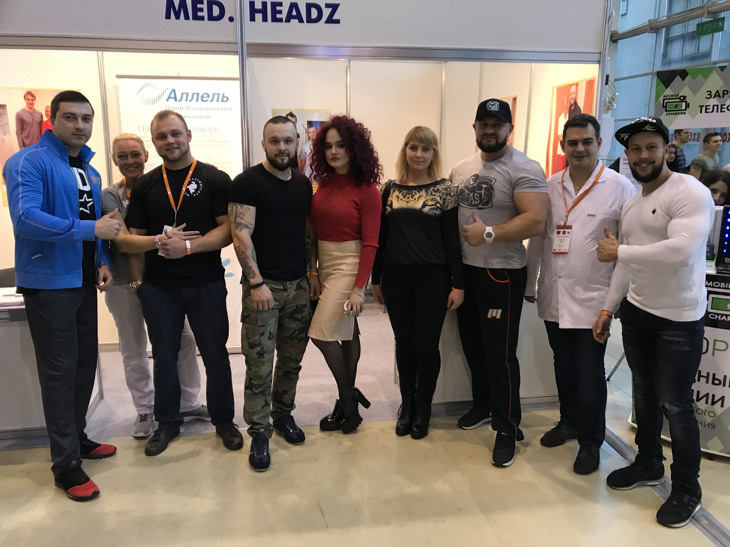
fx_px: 590
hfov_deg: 63.4
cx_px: 365
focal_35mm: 28
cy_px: 274
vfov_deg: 49.7
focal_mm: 3.99
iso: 50
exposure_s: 1/17
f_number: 1.8
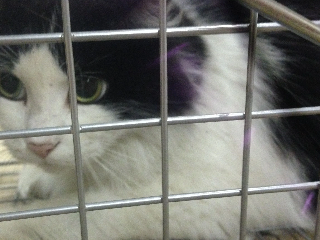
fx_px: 434
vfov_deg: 30.8
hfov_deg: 40.4
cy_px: 134
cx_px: 138
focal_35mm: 47
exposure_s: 1/15
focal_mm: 4.12
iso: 400
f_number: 2.4
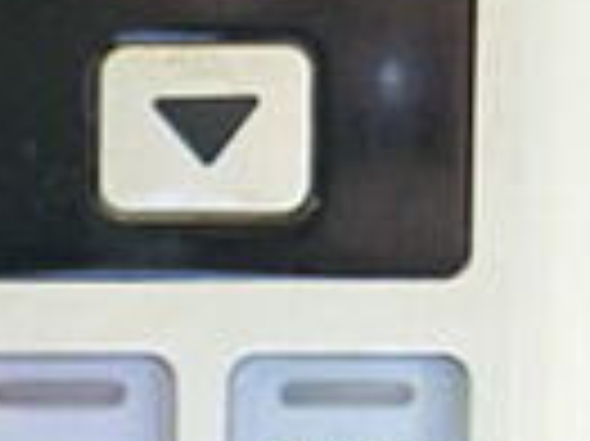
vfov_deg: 16.7
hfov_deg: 20.9
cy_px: 405
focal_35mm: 87
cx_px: -126
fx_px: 1481
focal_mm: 4.06
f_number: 2.7
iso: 400
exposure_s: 1/30
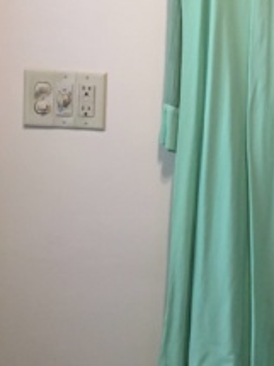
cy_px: 111
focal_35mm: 54
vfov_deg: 35.1
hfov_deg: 26.2
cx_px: 243
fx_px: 570
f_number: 2.2
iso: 160
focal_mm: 4.15
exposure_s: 1/30
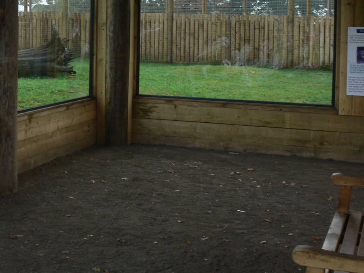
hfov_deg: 29.9
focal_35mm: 63
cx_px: 66
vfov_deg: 22.8
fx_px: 663
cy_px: 34
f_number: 4
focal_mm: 7.4
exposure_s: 1/80
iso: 80
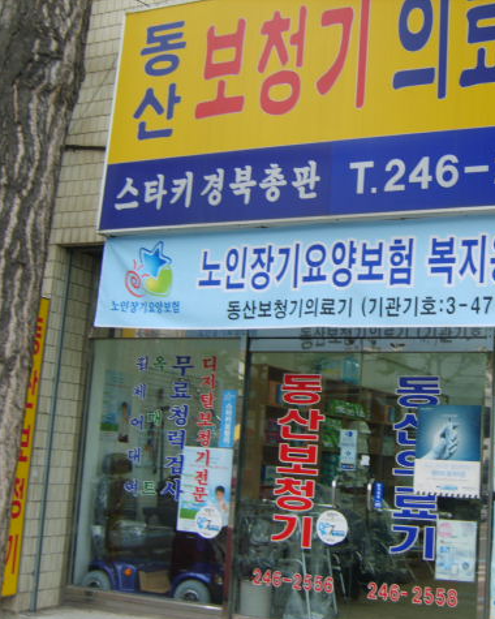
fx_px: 842
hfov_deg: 31.9
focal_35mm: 46
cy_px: 311
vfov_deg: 40.3
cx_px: 395
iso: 50
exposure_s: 1/60
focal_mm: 7.4
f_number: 2.8
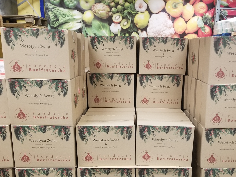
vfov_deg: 36.0
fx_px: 266
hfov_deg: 47.6
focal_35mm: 39
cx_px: 143
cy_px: 132
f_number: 1.7
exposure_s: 1/14
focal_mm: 4.25
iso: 250
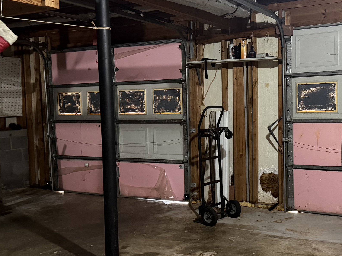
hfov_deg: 40.6
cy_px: 128
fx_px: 454
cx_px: 233
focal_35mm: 46
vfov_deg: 31.5
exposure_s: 1/30
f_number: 1.78
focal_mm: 6.76
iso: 1000
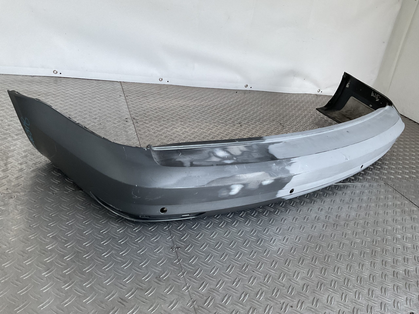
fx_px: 351
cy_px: 157
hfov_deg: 61.7
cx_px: 210
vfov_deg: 48.2
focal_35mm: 29
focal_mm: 3
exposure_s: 1/50
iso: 80
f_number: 1.8
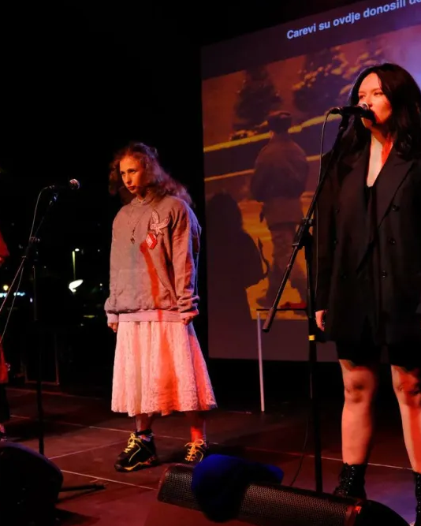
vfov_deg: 37.9
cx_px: 88
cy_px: 308
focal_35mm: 49
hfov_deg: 30.2
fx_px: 763
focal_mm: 18.7
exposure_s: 1/200
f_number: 2.8
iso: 6400
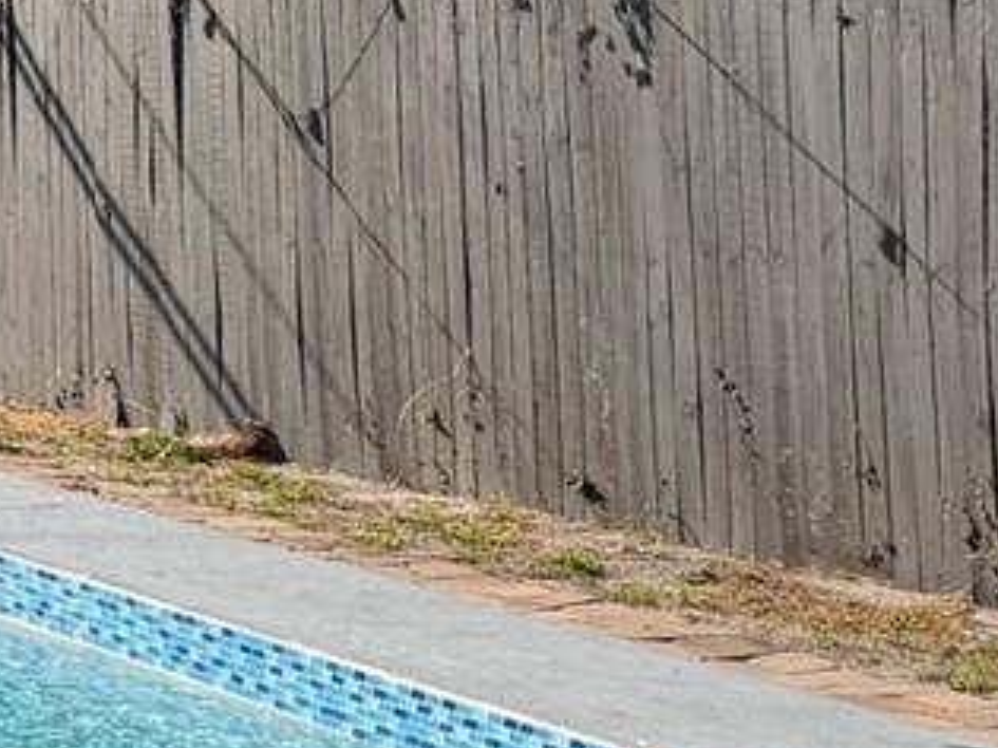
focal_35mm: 122
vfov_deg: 12.1
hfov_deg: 14.9
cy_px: 415
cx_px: -532
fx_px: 3516
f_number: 1.78
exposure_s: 1/3021
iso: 80
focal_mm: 6.76
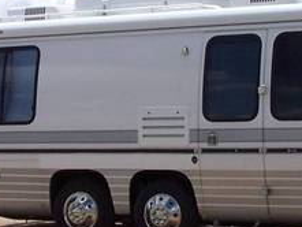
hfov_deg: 14.2
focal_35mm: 139
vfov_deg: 10.7
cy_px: 92
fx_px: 1213
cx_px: 165
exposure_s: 1/500
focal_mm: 6.3
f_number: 5.6
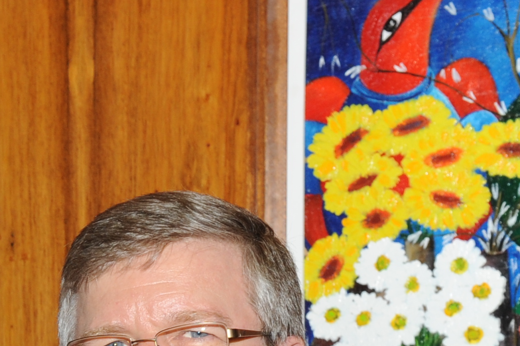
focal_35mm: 161
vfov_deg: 8.3
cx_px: -217
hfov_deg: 12.3
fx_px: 2325
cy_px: 586
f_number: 6.3
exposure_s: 1/80
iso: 800
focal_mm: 40
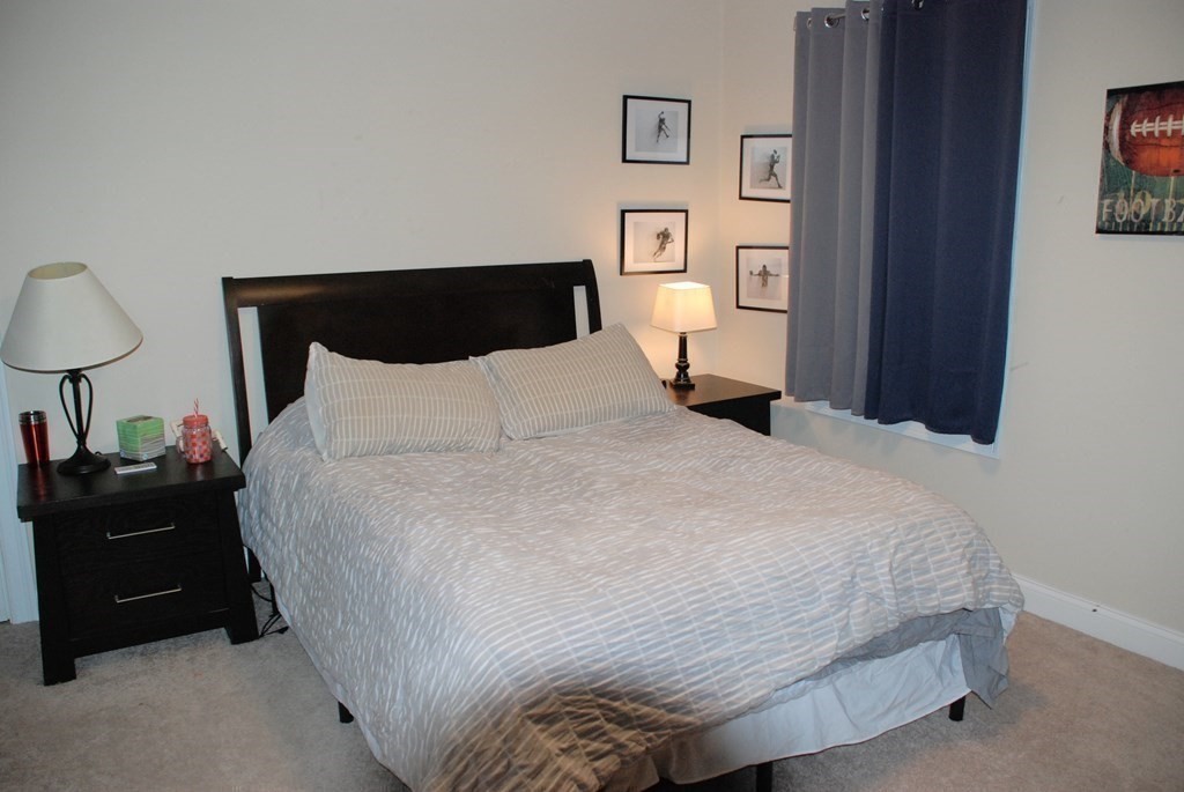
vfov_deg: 43.7
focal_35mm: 30
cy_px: 396
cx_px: 592
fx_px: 988
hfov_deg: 61.9
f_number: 4.5
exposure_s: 1/60
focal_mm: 20
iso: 640
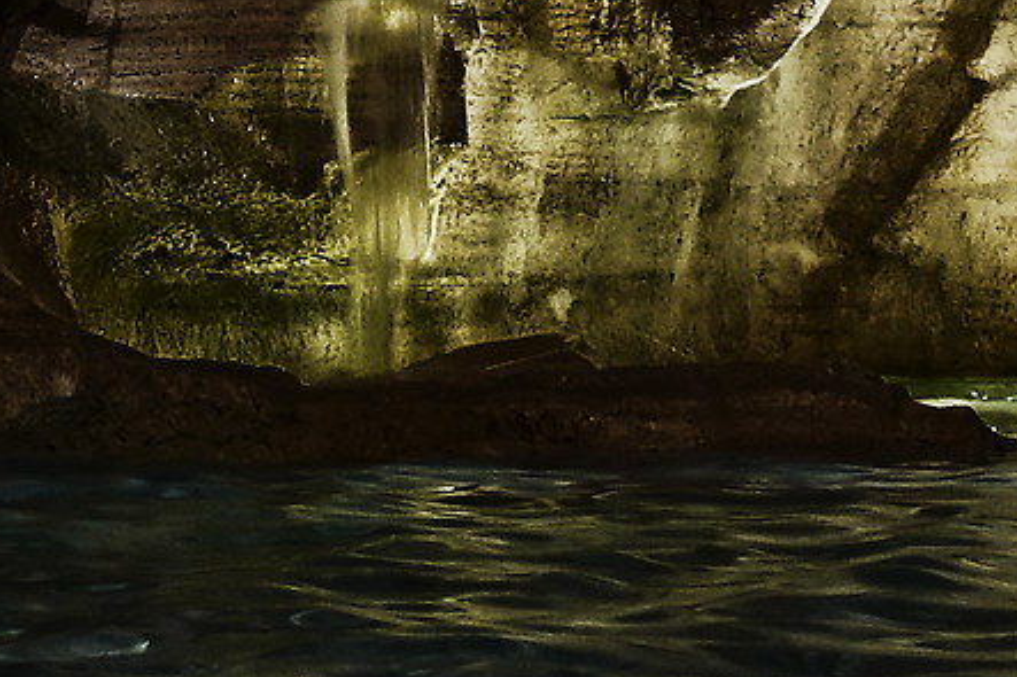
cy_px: -1003
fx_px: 3671
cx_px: -404
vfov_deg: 9.3
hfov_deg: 14.9
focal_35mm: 130
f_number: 1.8
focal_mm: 8.8
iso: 125
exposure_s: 1/15
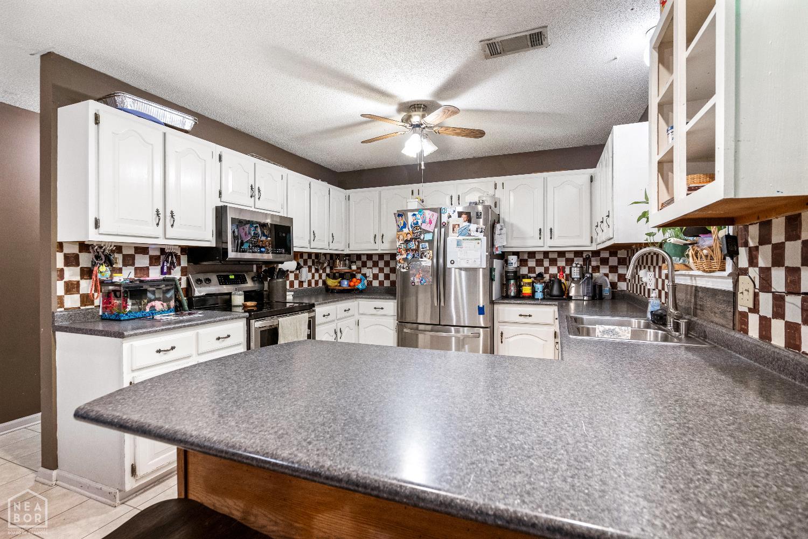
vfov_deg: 73.7
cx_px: 404
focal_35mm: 16
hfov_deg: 96.7
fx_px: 359
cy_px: 270
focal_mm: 16
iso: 1600
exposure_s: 1/100
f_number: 5.6
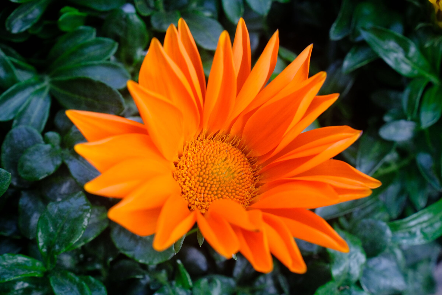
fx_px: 835
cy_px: 148
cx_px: 221
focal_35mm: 68
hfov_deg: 29.7
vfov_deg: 20.0
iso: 1250
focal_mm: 45
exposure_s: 1/140
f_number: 5.6
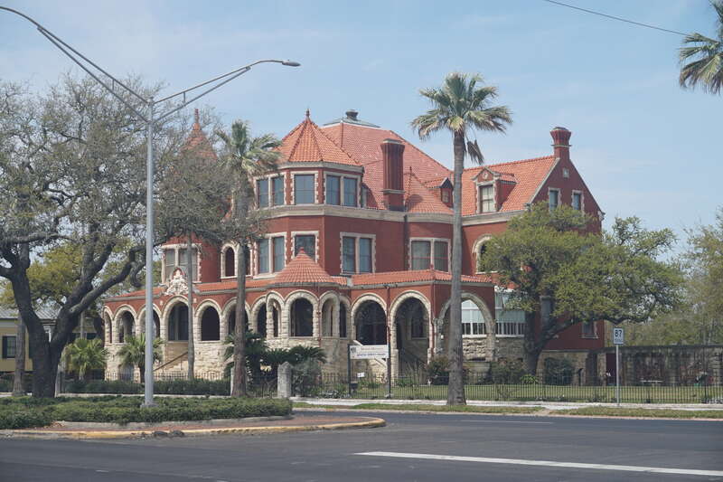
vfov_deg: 20.6
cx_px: 362
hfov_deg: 30.5
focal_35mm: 66
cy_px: 241
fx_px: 1325
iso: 100
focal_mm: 44
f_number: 9
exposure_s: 1/200
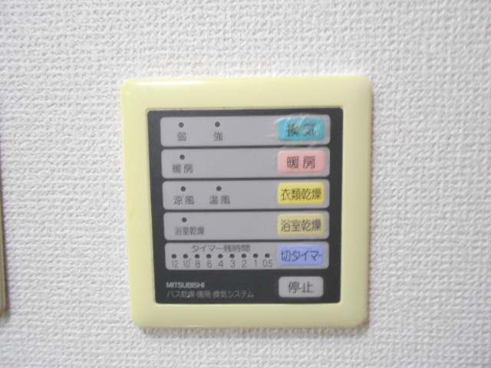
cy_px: 184
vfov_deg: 53.1
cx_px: 246
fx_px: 369
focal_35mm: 26
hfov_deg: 67.3
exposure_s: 1/10
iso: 400
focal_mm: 4.6
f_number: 3.2
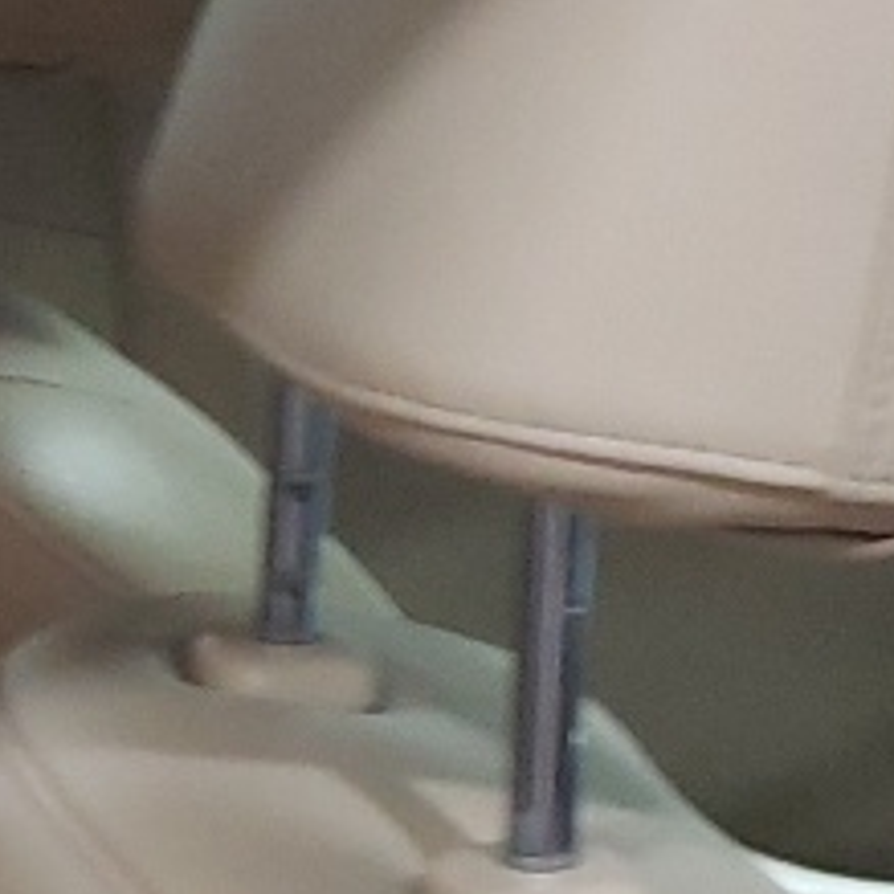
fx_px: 4909
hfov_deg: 9.3
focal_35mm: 168
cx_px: -1274
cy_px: 1527
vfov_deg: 9.9
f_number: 1.5
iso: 245
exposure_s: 1/30
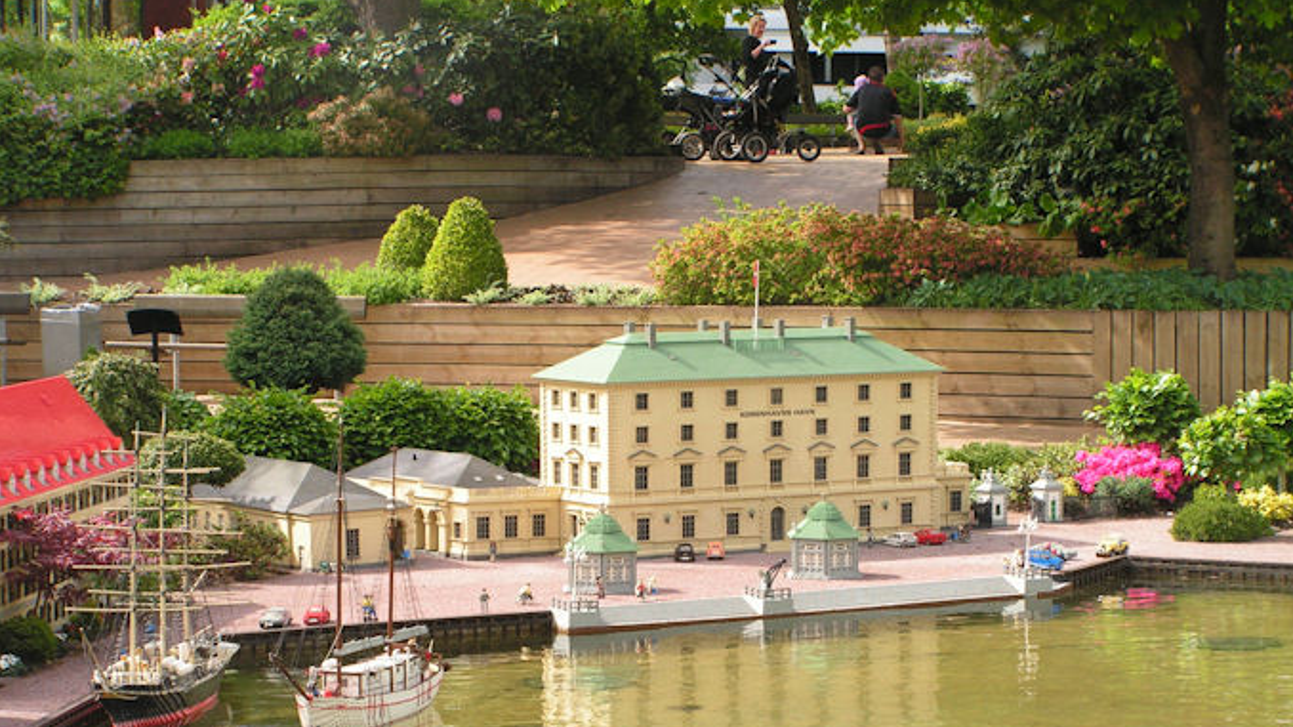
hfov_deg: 20.8
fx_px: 3531
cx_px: 646
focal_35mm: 103
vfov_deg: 11.7
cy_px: 480
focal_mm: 15.6
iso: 50
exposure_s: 1/125
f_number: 4.5
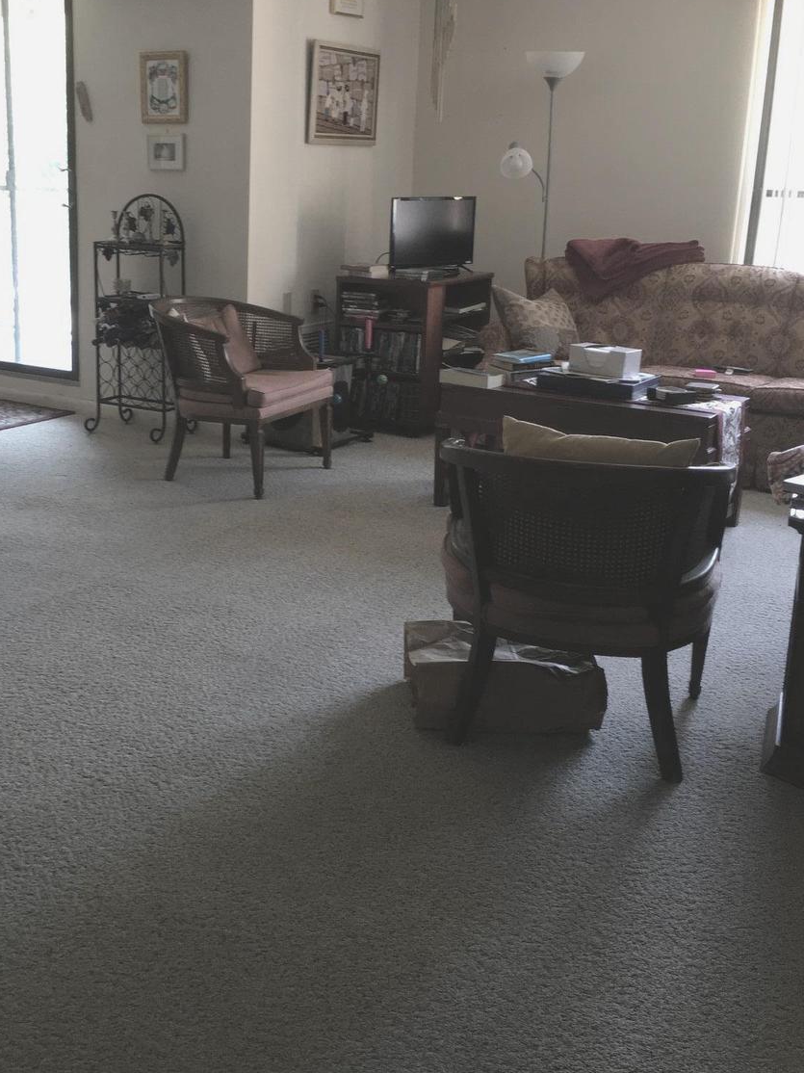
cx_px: 257
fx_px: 1239
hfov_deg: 35.5
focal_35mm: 40
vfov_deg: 46.7
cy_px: 464
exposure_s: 1/30
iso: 80
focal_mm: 4.15
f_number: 2.2
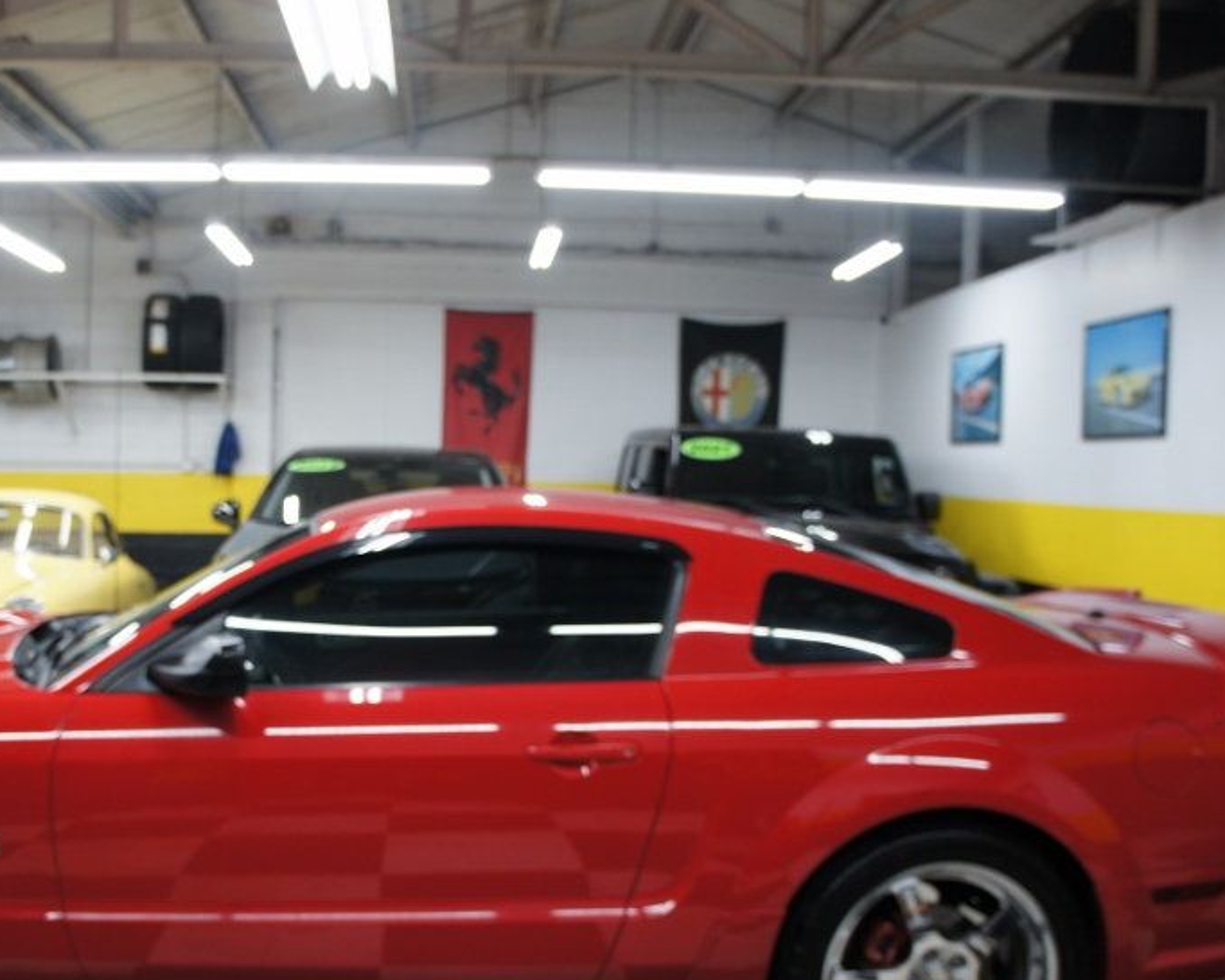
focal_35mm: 38
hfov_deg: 47.3
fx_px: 1378
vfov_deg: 38.9
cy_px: 606
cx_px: 433
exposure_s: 1/30
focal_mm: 18
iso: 250
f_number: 3.5
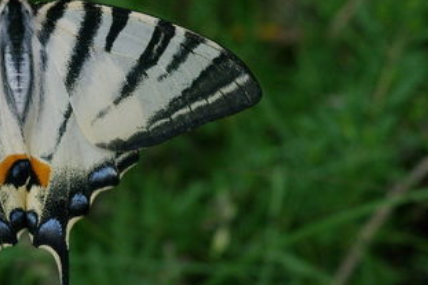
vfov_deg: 4.8
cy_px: 113
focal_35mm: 289
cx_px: 34
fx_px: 3434
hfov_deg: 7.1
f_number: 13
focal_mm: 100
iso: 1600
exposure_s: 1/500
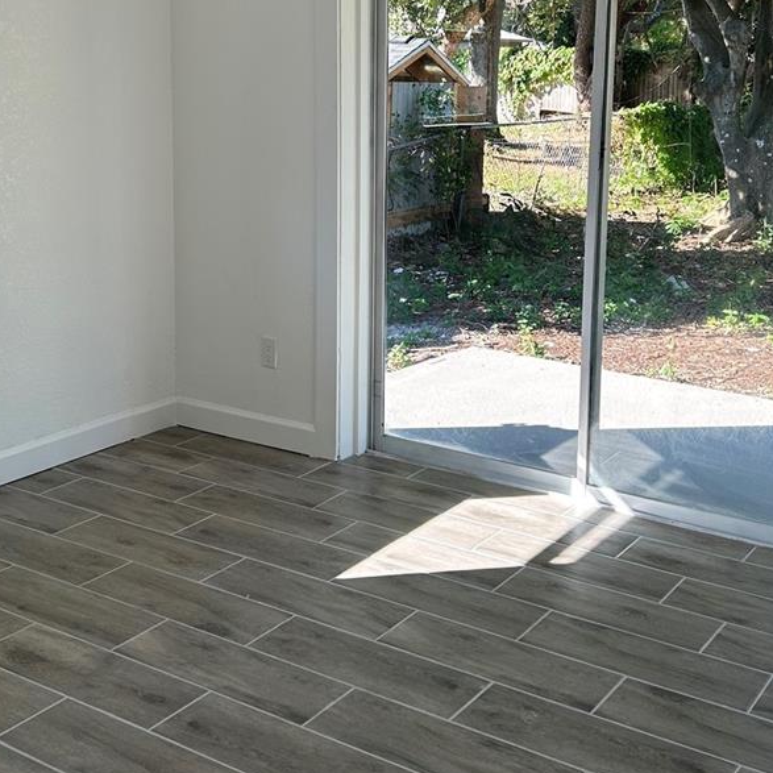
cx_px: 432
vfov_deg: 35.7
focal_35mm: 47
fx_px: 1187
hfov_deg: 36.0
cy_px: 253
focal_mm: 5.7
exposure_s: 1/337
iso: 50
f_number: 1.5
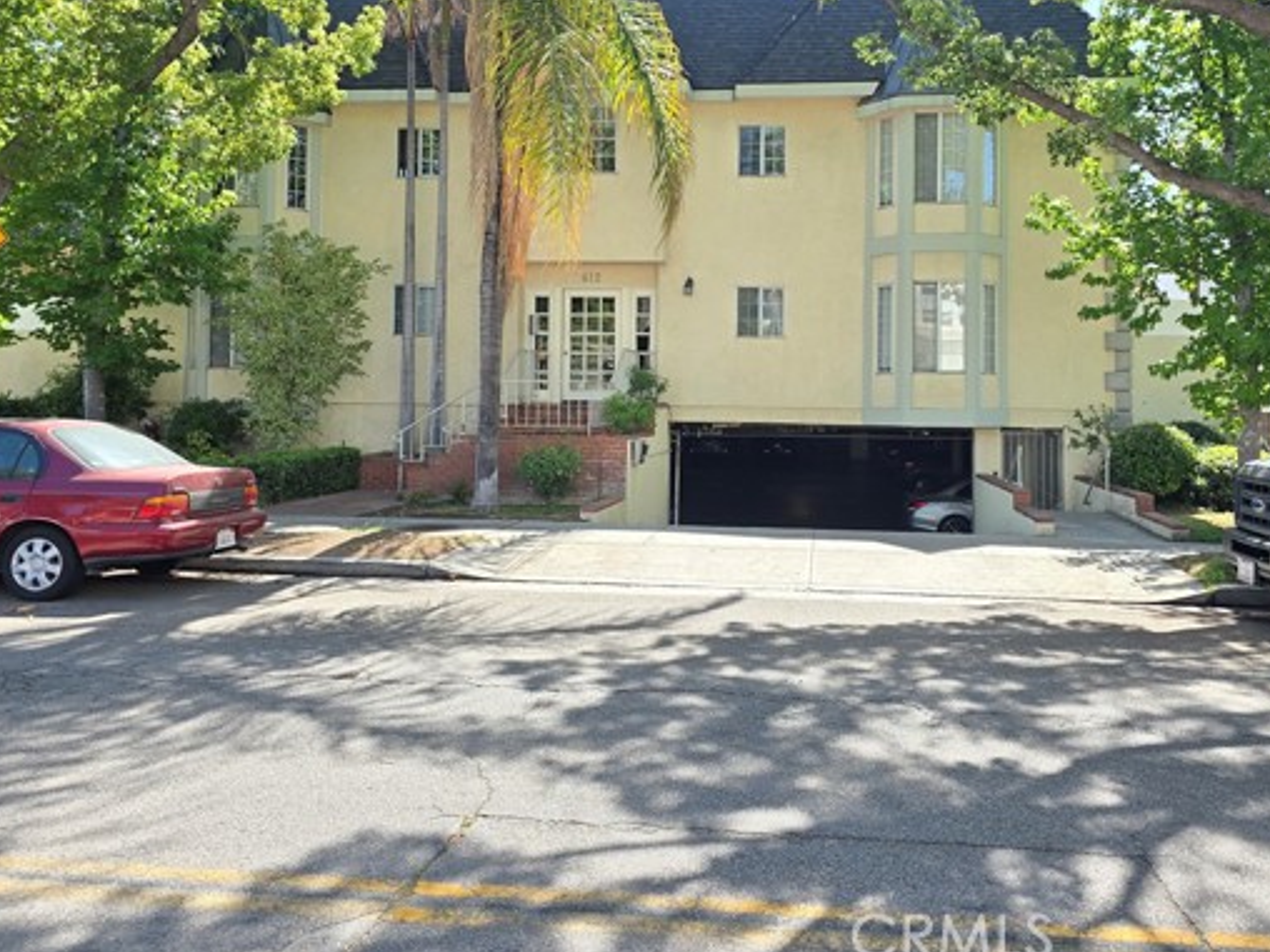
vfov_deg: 47.9
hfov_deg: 61.3
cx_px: 742
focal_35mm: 29
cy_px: 372
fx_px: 1064
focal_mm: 6.3
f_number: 1.7
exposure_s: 1/212
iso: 12
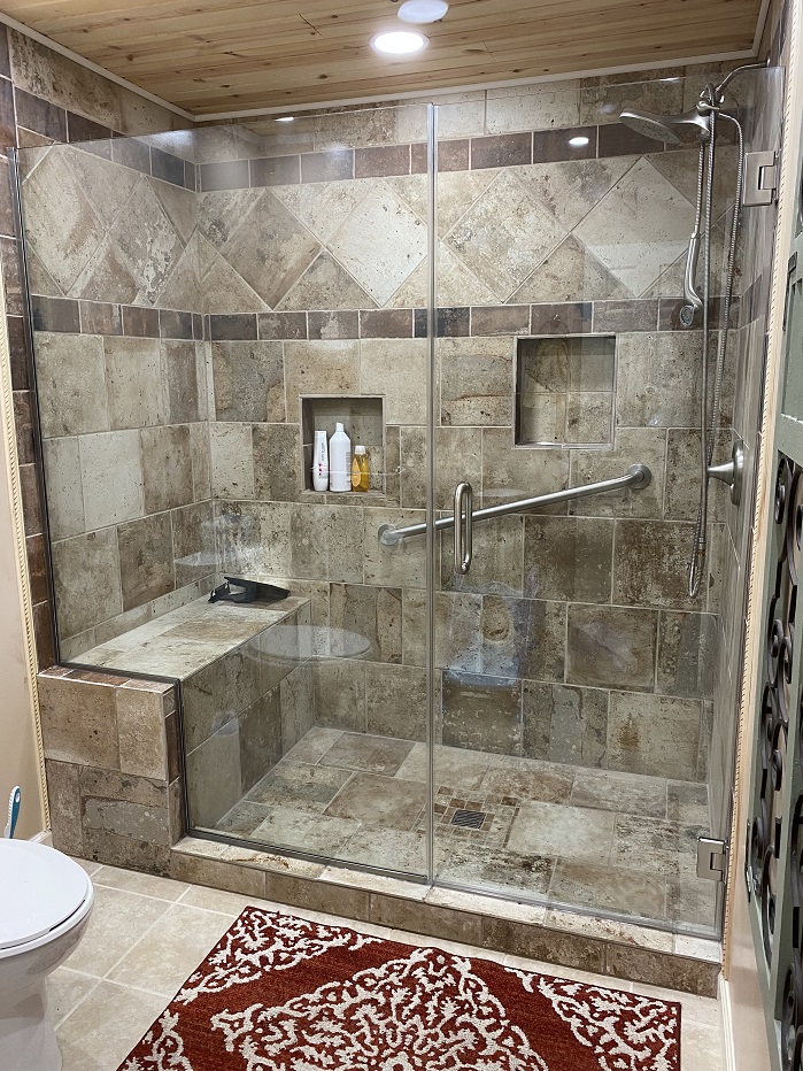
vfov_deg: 67.3
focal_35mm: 26
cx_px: 402
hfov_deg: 53.1
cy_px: 536
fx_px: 804
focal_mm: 4.25
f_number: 1.8
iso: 125
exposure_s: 1/60
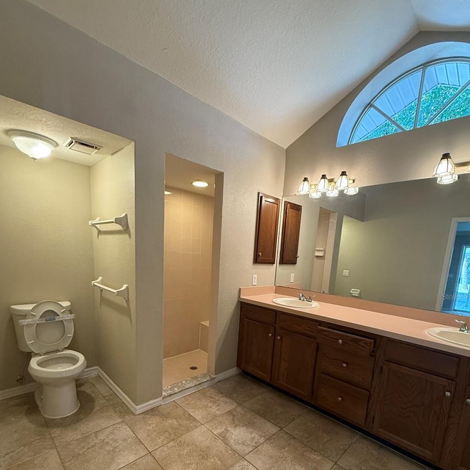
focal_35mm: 17
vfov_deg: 82.3
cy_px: 296
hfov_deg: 84.0
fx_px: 261
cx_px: 237
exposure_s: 1/60
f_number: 2.2
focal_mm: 2.22
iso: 320
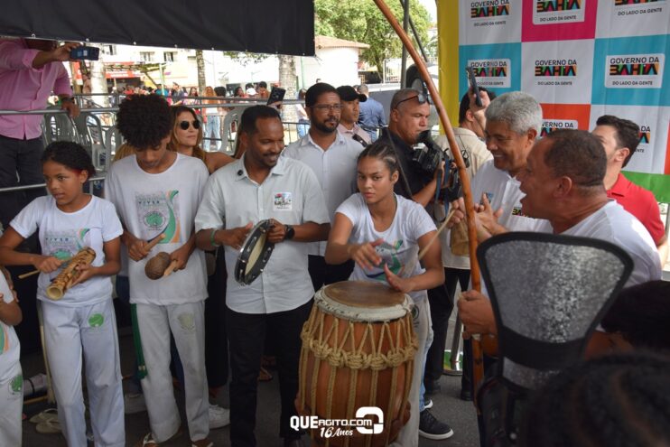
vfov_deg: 41.7
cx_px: 335
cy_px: 224
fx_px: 586
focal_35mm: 32
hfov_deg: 59.5
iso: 280
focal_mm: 21
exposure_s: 1/250
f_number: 8
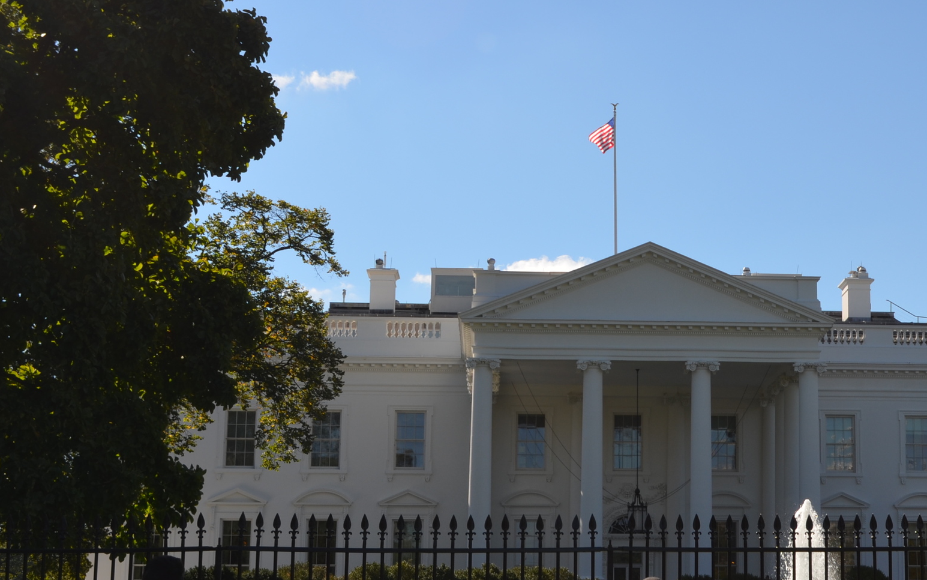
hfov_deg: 25.7
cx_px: 734
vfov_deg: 16.5
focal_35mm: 79
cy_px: 227
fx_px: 1996
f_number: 8
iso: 125
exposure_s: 1/250
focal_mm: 32
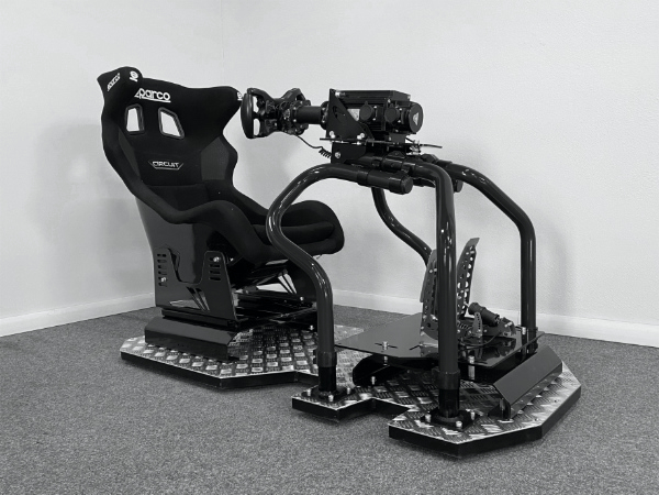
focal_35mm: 26
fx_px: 495
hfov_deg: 67.3
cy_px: 248
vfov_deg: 53.1
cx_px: 330
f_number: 1.8
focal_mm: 4.2
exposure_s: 1/50
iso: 160
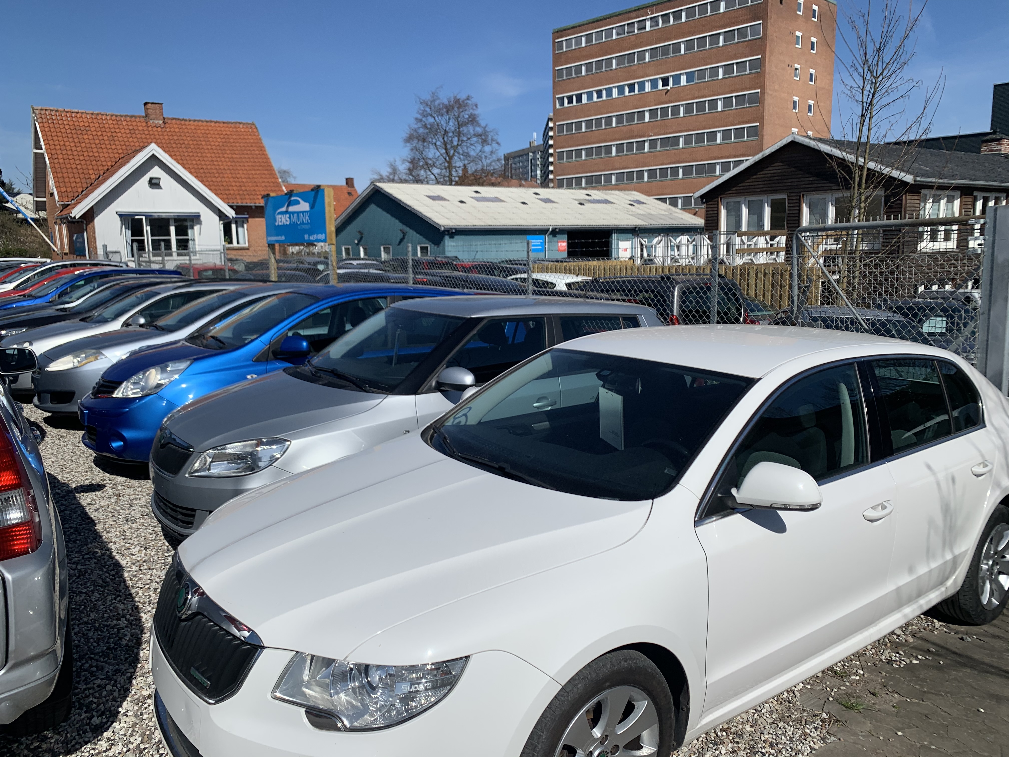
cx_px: 504
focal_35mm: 26
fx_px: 758
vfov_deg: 53.1
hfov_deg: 67.3
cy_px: 378
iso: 25
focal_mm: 4.25
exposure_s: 1/5714
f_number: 1.8
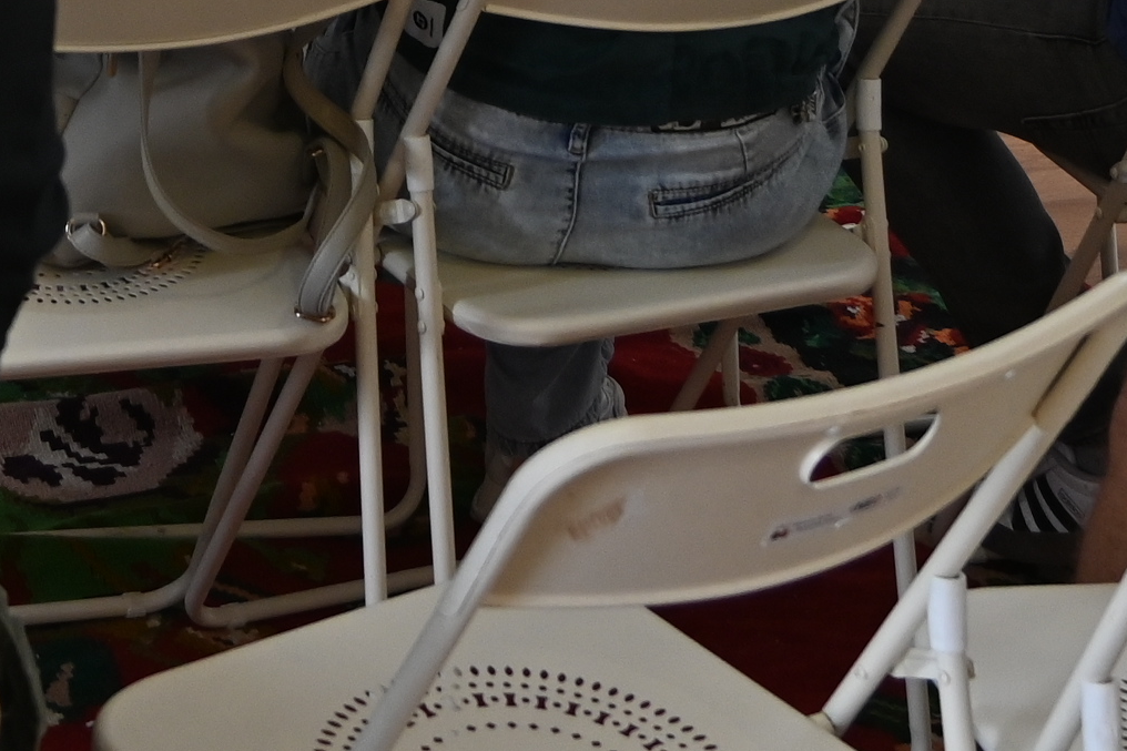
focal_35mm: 111
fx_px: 3474
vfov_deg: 11.3
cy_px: -681
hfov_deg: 18.2
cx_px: 144
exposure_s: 1/200
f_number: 3.5
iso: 400
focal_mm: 18
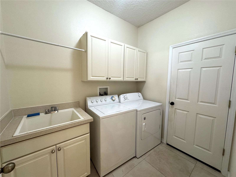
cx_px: 118
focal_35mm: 14
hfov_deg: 102.1
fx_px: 95
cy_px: 88
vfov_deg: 85.7
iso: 250
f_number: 2.2
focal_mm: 2.22
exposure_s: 1/60
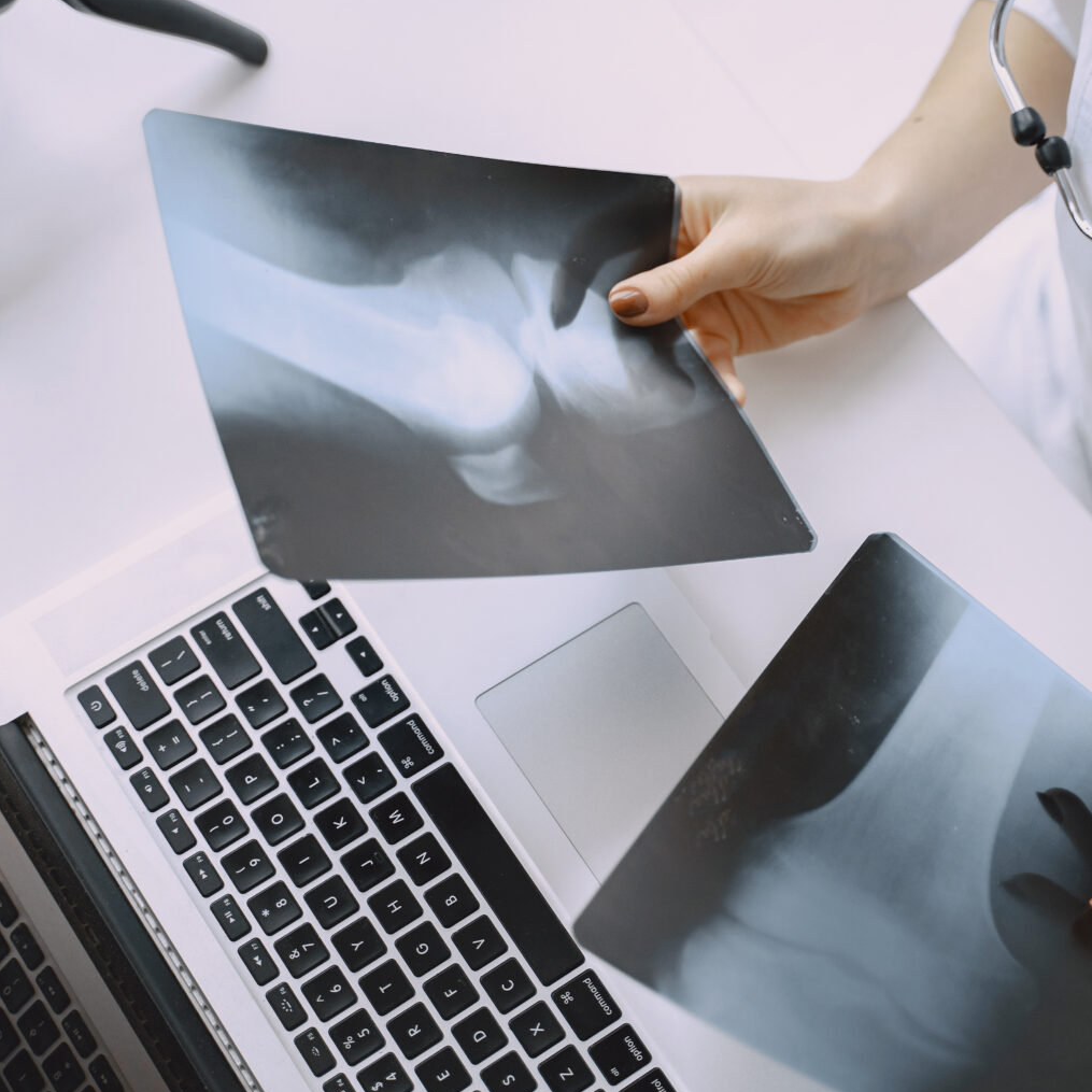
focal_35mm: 72
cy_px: 545
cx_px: 533
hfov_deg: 24.0
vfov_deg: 24.0
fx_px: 2570
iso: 800
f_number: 2.8
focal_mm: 56
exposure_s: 1/320
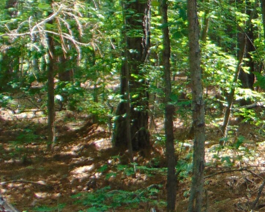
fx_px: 792
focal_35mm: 101
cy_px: 18
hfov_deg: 17.2
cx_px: 397
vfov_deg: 15.1
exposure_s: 1/125
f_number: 3
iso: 80
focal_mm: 4.5
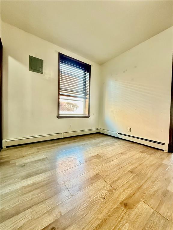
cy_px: 115
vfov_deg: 102.1
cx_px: 86
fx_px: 93
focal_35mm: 14
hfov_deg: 85.7
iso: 640
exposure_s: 1/60
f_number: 2.2
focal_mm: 2.22
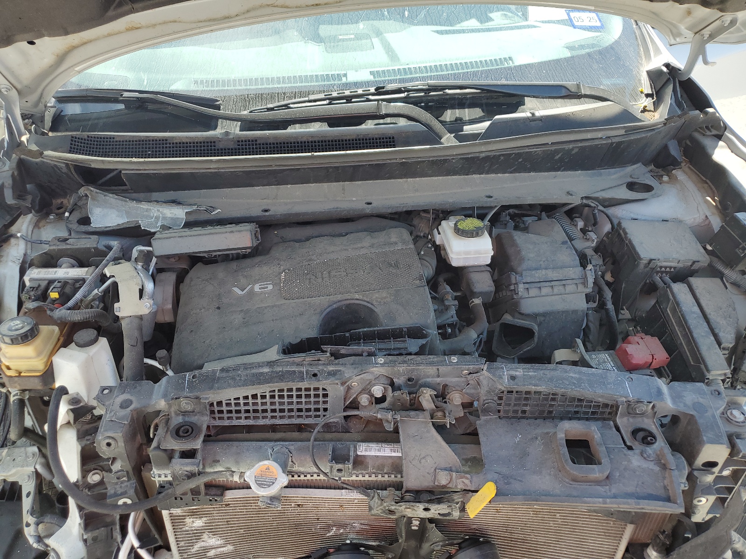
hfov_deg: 67.3
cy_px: 280
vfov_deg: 53.1
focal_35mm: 26
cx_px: 373
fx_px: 560
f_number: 1.5
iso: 50
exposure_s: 1/625
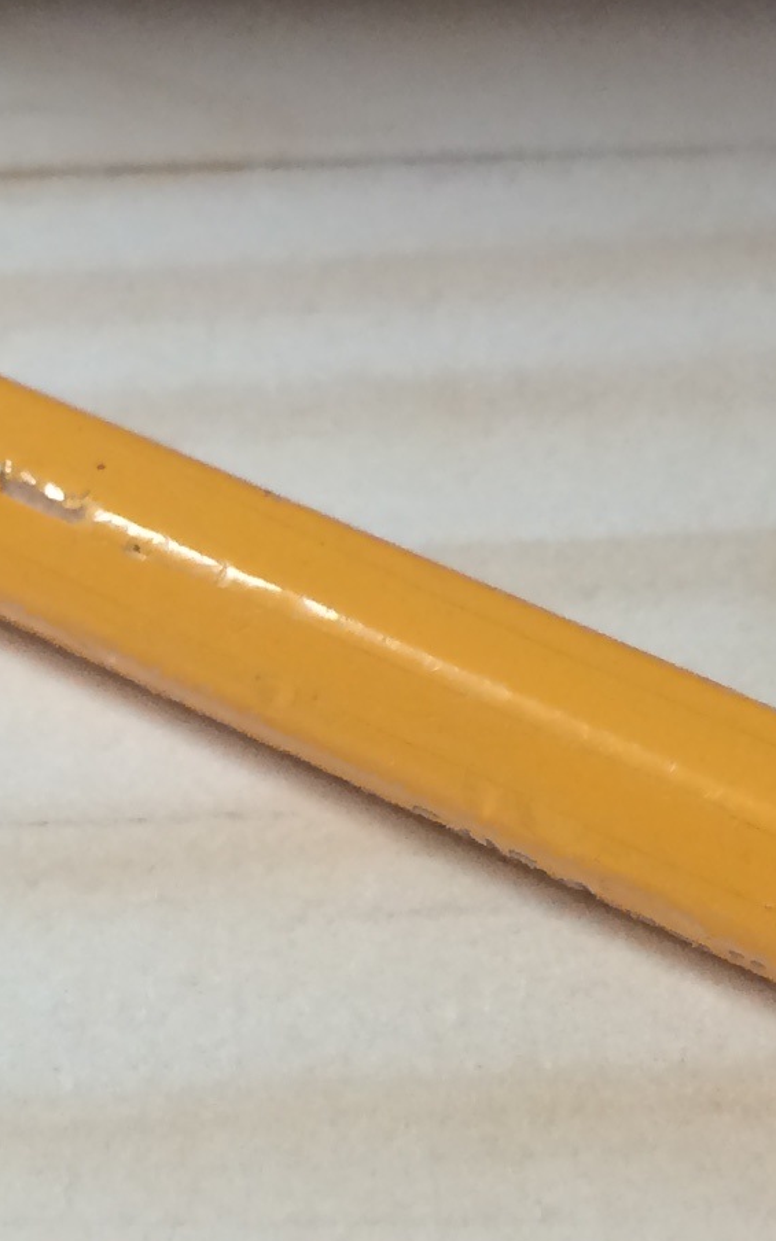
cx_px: 151
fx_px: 3756
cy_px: 810
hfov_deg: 11.7
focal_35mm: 111
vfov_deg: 18.7
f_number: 2.2
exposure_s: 1/40
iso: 40
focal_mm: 4.15
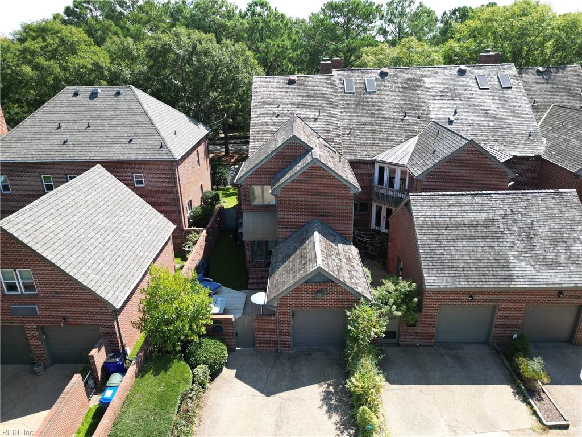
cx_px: 291
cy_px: 218
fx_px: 404
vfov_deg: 56.8
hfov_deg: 71.6
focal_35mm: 24
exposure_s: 1/725
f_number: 1.7
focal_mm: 6.72
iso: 100
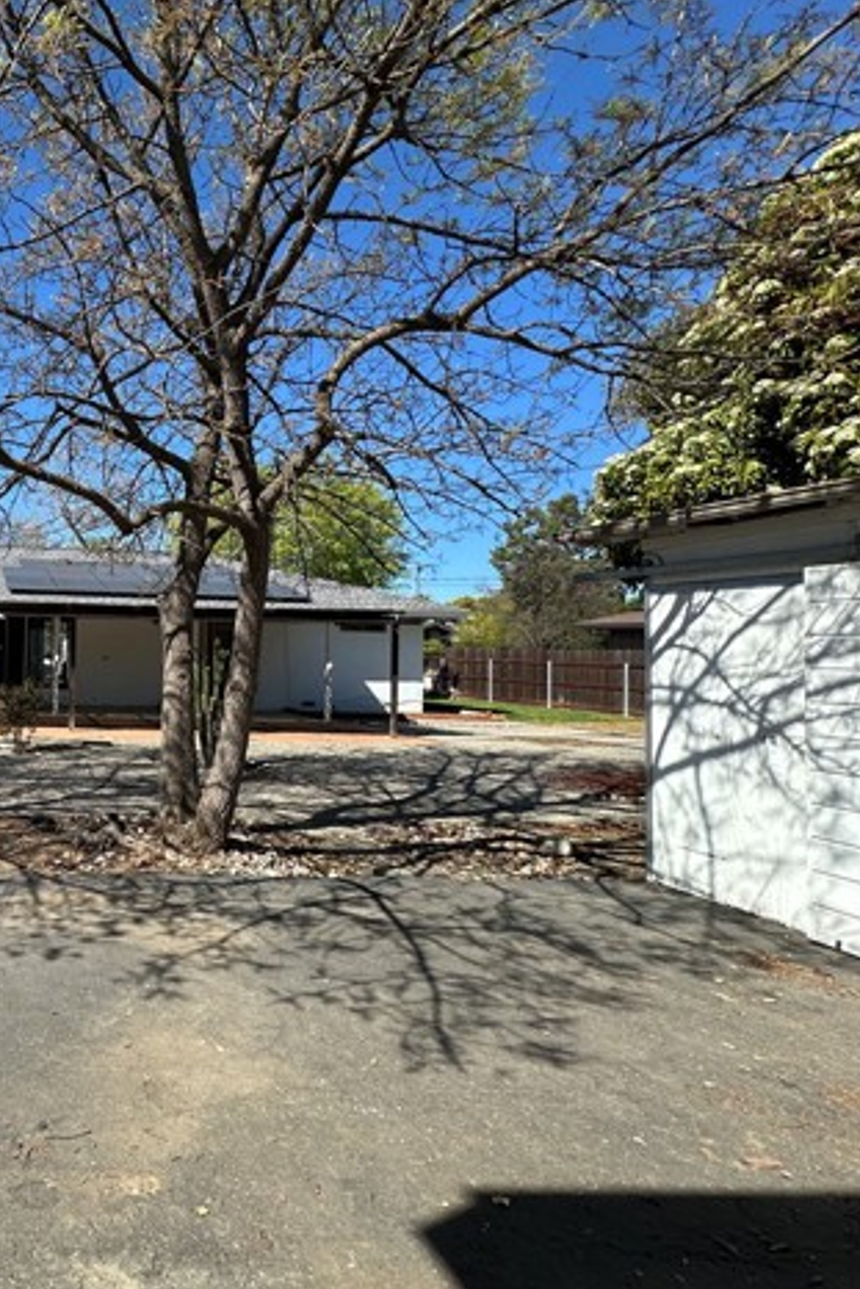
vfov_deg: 83.9
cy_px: 631
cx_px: 3
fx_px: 716
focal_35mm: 20
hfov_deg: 50.3
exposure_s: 1/1103
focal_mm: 2.22
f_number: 2.2
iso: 40
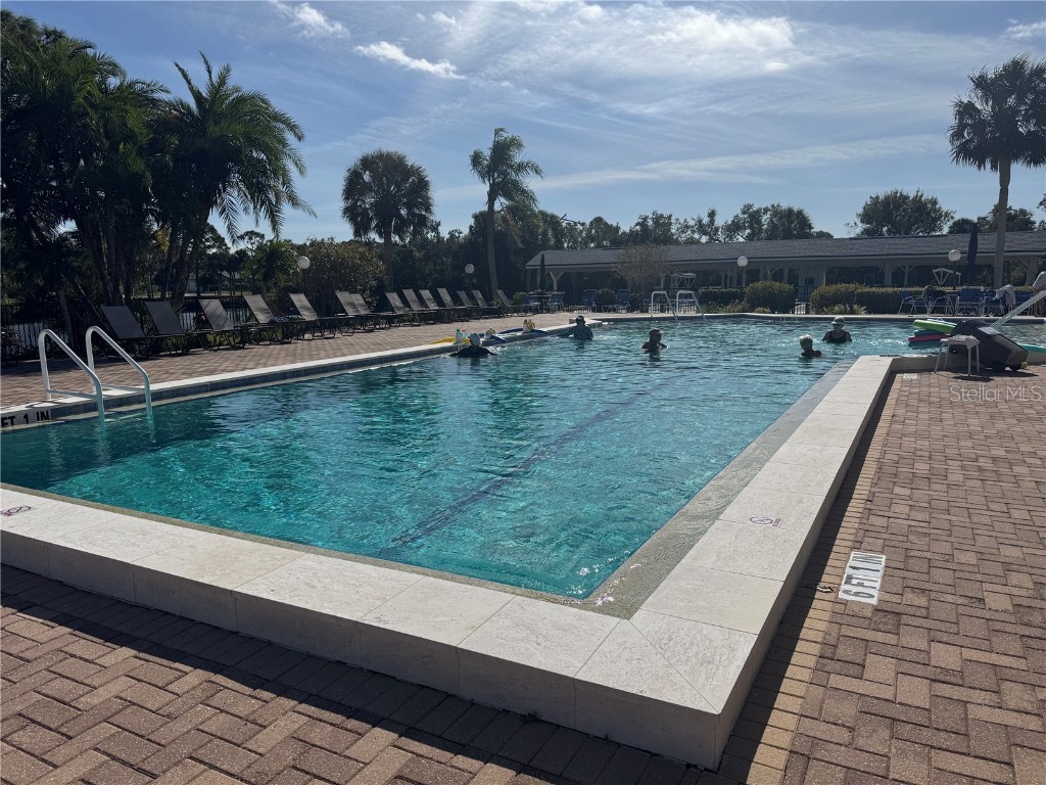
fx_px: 725
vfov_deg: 56.8
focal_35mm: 24
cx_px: 523
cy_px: 392
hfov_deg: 71.6
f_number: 1.78
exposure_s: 1/12346
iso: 64
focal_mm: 6.76
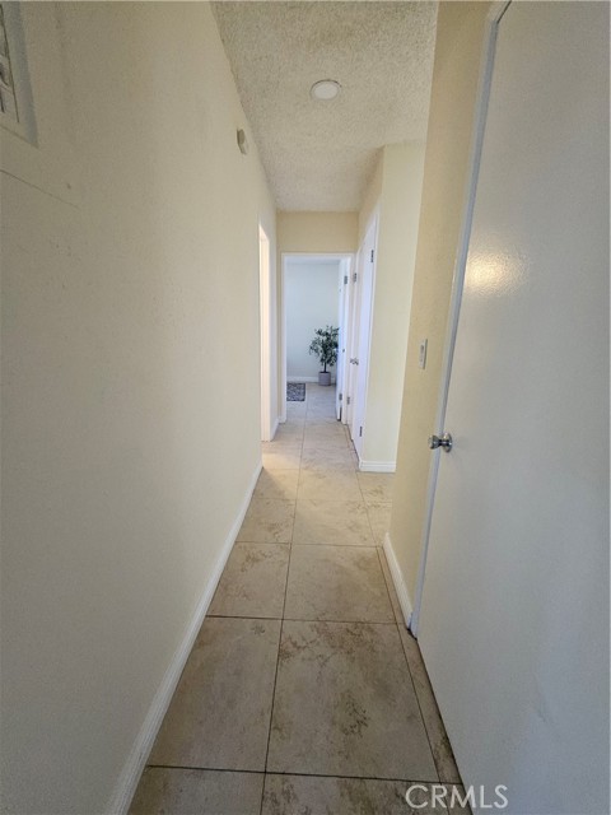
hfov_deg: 89.9
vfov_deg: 106.2
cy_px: 408
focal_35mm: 13
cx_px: 306
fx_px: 306
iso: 320
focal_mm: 1.74
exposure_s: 1/40
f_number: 2.2
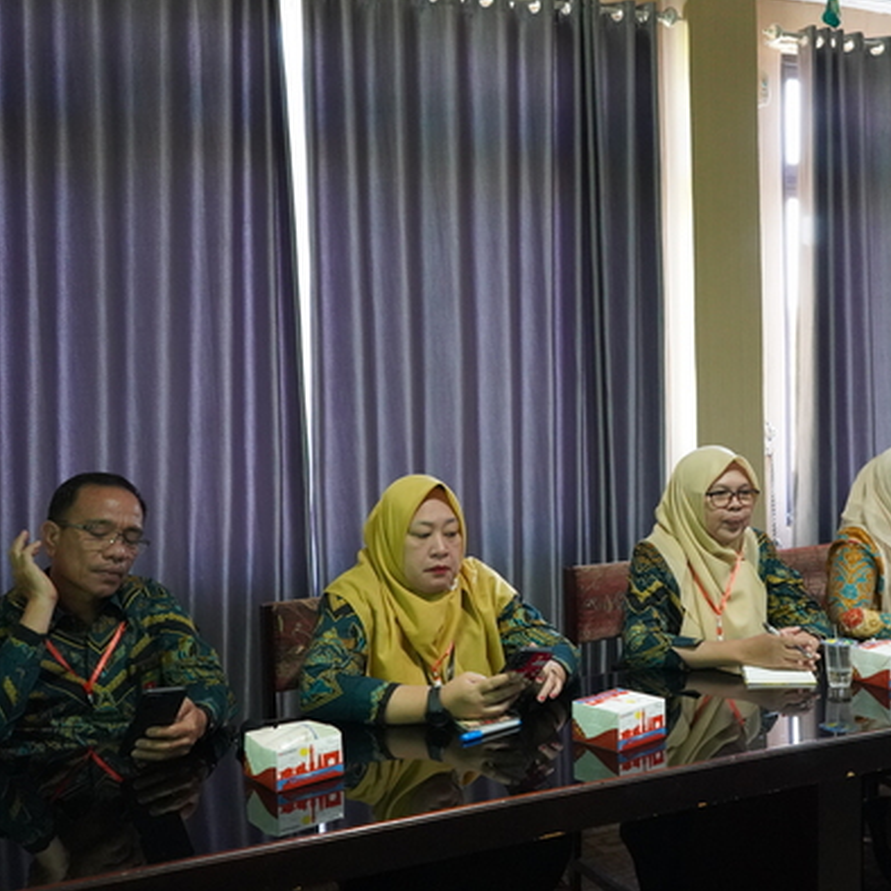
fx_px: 1281
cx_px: 599
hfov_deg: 37.9
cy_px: 443
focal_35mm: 44
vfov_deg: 38.3
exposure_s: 1/160
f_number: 4
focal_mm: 34
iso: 10000
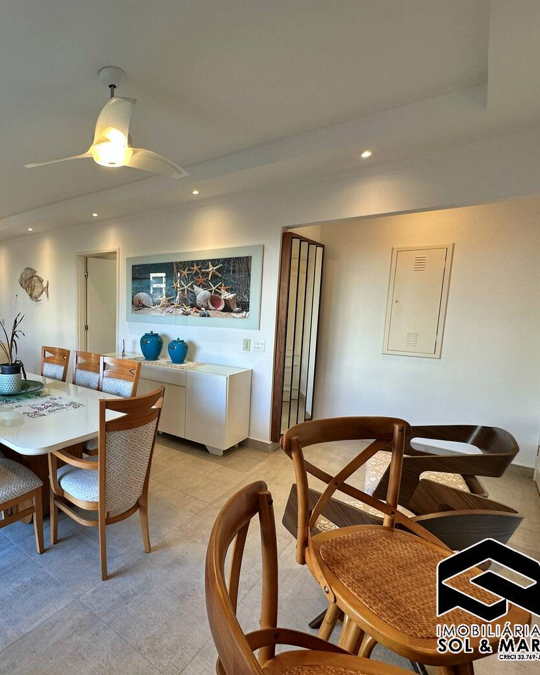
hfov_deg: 67.0
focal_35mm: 19
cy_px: 349
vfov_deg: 83.3
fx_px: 380
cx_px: 144
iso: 100
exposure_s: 1/120
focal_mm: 2.22
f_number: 2.2
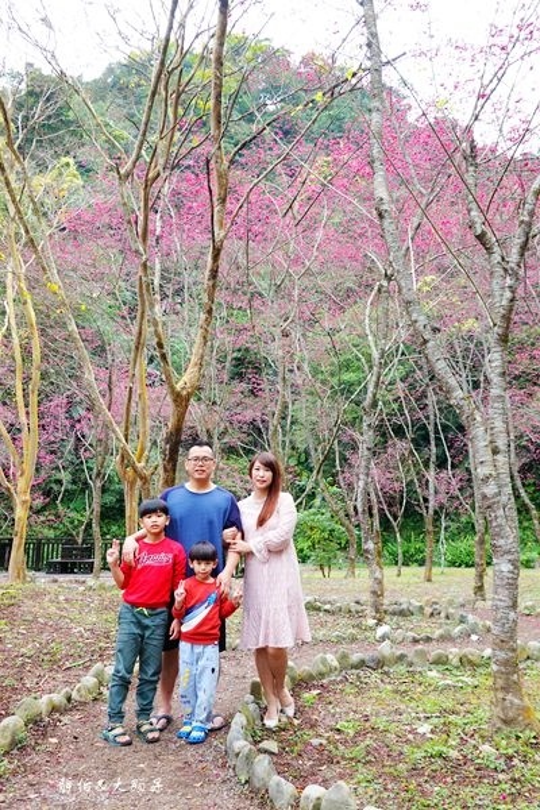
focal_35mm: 29
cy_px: 405
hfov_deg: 45.0
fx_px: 652
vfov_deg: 63.7
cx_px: 270
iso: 125
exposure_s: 1/60
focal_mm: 10.83
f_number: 3.2
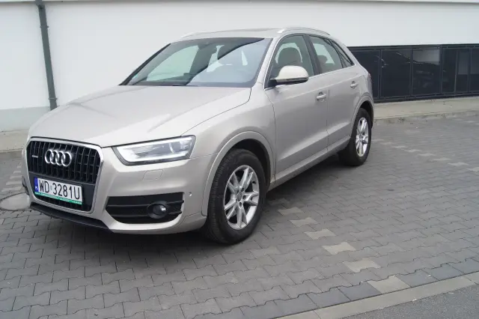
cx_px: 240
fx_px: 439
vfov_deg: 39.9
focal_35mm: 33
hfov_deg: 57.2
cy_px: 160
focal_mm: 22
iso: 100
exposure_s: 1/50
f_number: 8
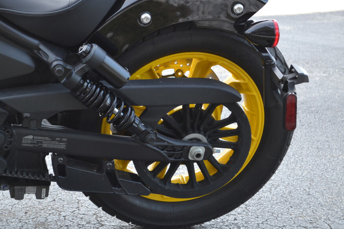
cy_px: 90
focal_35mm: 99
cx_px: 116
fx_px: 946
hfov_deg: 20.5
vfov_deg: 13.8
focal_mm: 48
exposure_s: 1/125
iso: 360
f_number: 5.6
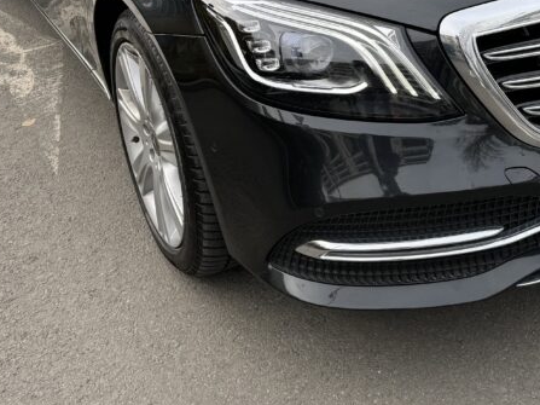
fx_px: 858
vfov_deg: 25.4
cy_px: 11
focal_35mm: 55
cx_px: 349
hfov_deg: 34.7
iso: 80
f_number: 1.78
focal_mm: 6.86
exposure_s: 1/802
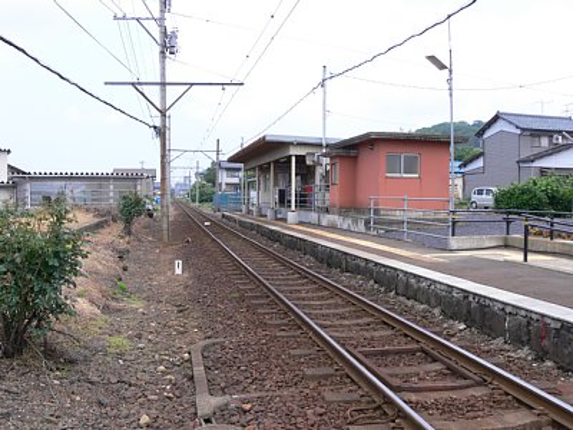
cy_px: 215
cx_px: 286
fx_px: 579
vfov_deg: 40.7
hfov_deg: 52.6
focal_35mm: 35
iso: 80
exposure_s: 1/160
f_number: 5.6
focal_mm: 7.4
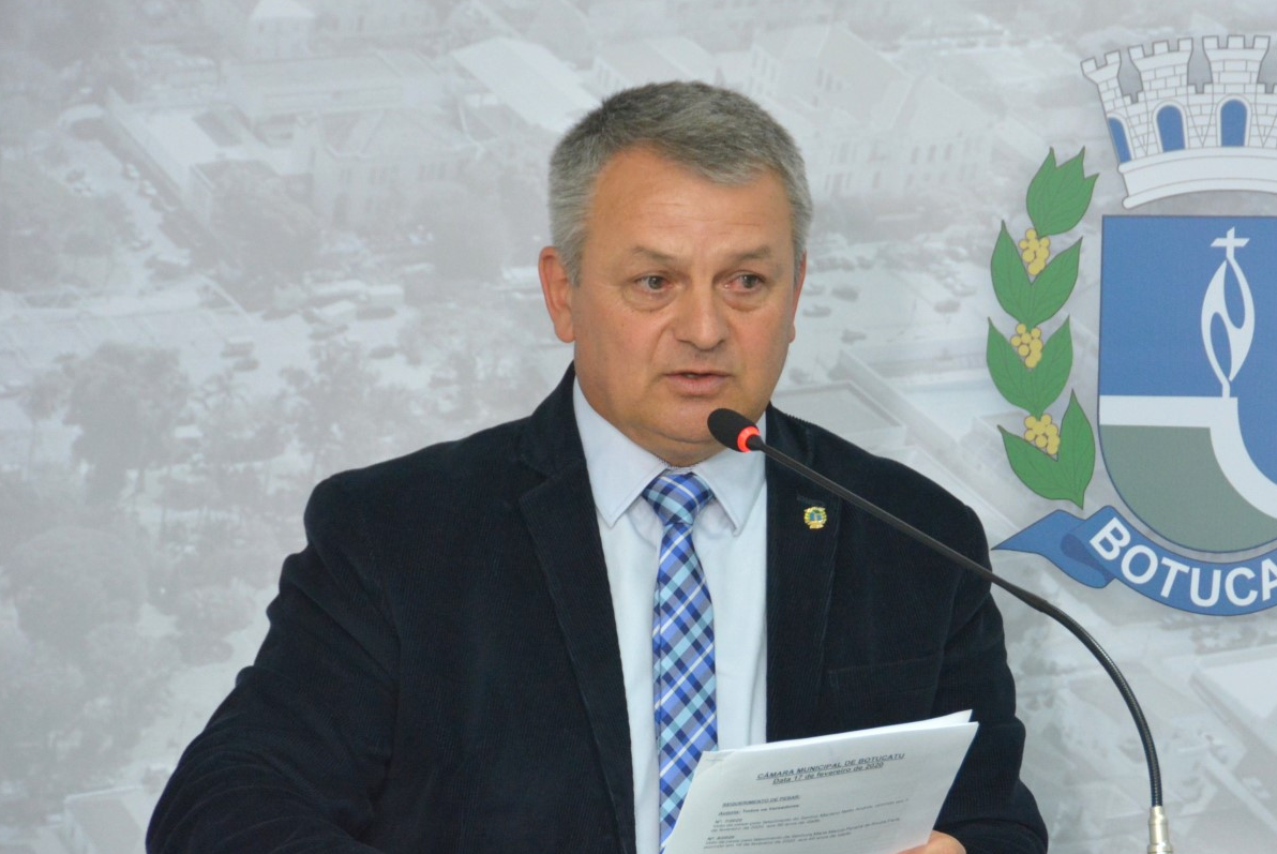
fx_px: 10828
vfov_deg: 4.5
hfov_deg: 6.7
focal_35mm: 305
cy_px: 432
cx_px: 786
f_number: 5.6
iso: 1600
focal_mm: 150
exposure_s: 1/125
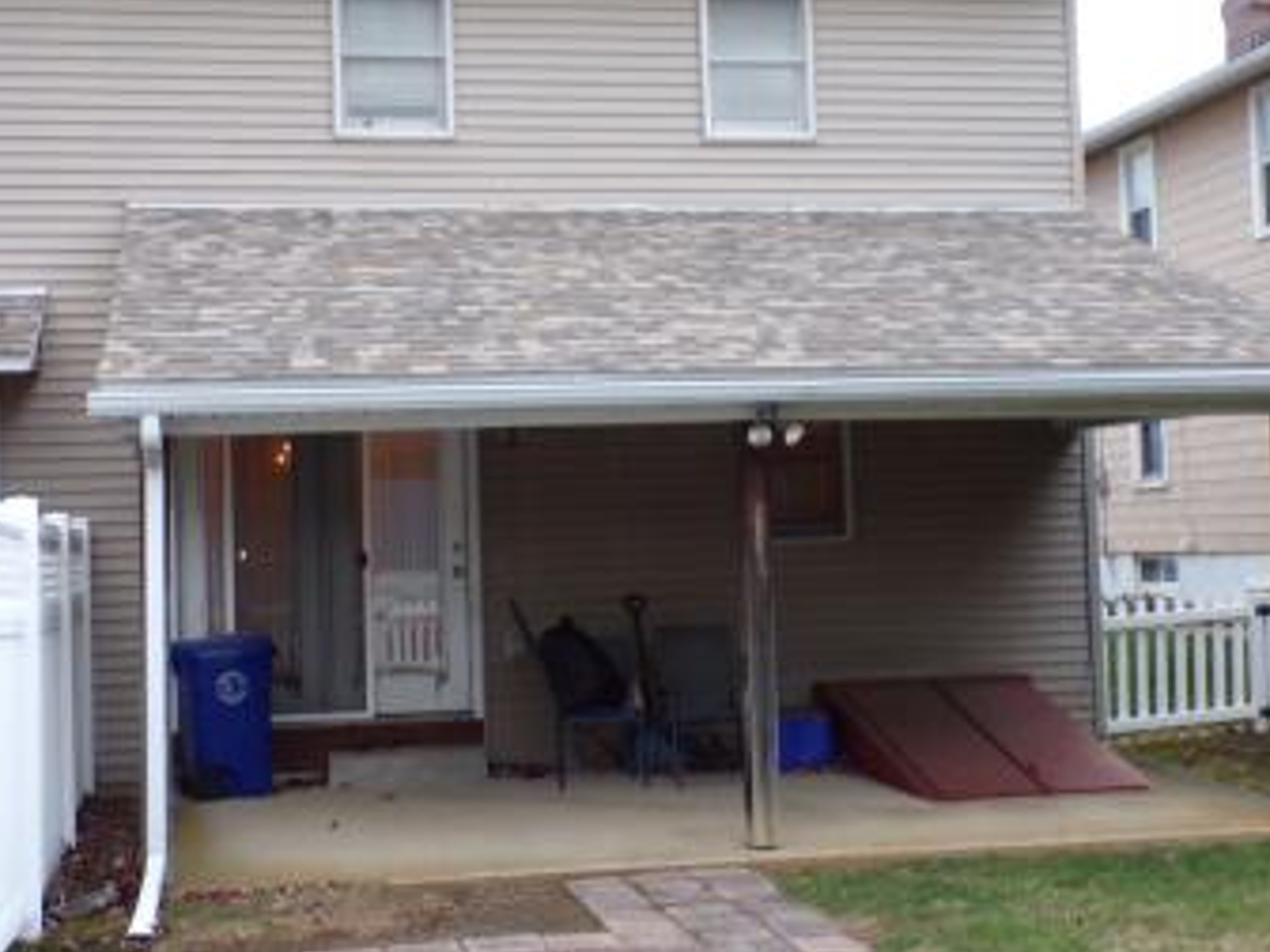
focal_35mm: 50
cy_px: 442
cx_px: 665
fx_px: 1834
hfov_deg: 38.2
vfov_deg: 29.1
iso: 200
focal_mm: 7.6
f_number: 3.4
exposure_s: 1/34
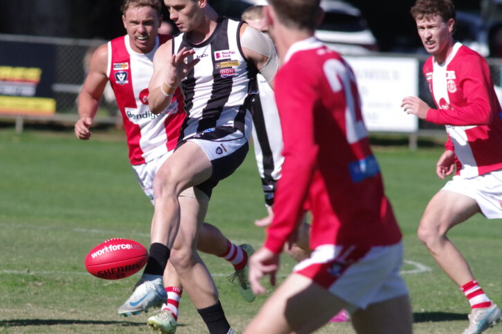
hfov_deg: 3.2
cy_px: 152
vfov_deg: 2.2
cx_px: 166
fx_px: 8876
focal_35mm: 637
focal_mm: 300
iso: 3200
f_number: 4.5
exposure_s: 1/6000
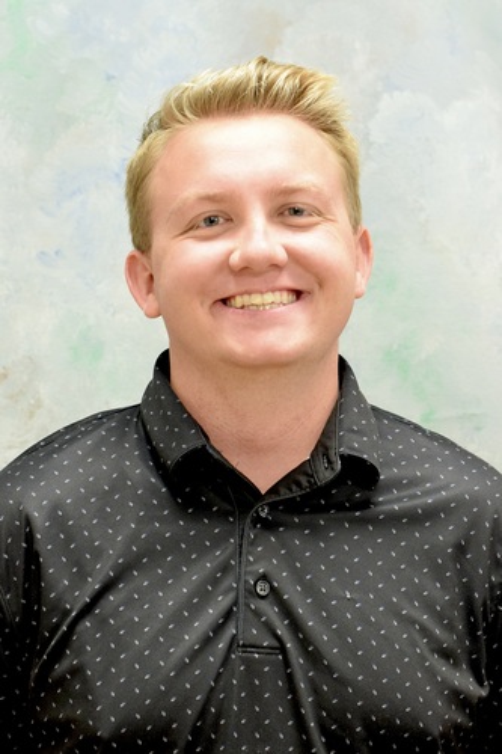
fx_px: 1570
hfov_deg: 18.2
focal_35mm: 75
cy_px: 377
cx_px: 251
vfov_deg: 27.0
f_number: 4
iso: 2200
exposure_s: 1/125
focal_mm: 50
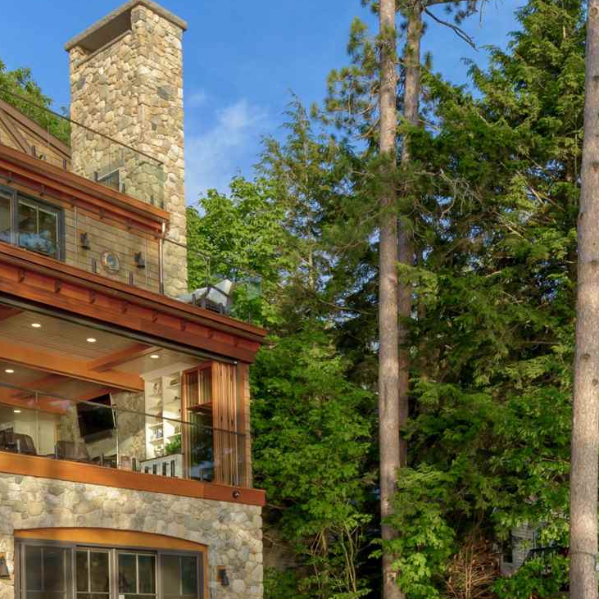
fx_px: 979
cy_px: 619
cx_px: 427
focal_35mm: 50
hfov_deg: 33.5
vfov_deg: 31.1
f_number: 10
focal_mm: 14
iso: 200
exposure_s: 1/160
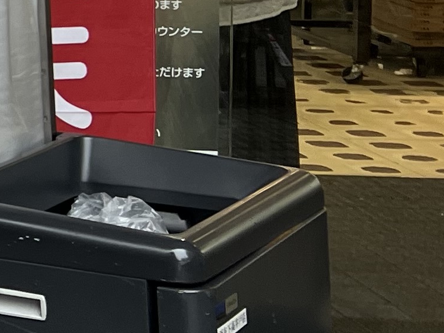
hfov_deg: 11.0
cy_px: -180
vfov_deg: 10.2
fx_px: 1796
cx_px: -736
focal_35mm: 140
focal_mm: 5.7
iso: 40
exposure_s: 1/100
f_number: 1.5
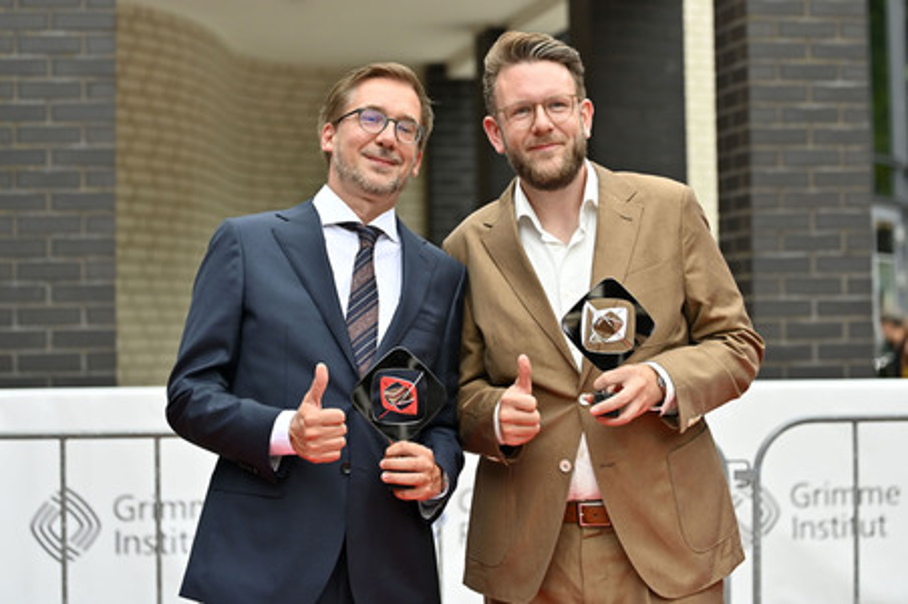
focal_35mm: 70
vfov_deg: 19.4
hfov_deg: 28.9
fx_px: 1764
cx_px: 454
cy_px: 302
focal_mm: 70
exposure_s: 1/500
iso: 800
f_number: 2.8
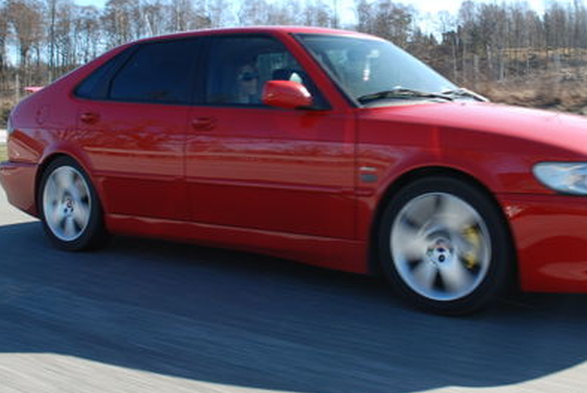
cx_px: 354
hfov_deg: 44.2
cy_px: 102
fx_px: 718
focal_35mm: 44
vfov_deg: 30.1
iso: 100
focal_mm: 18
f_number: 6.3
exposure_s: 1/160
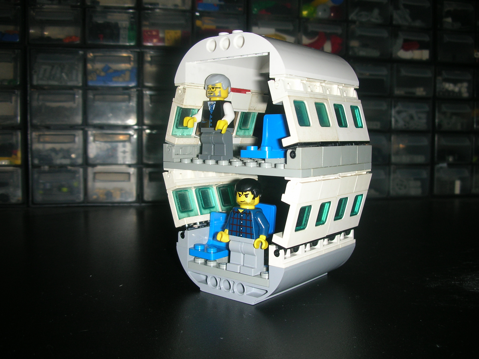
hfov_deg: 52.6
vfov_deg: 40.7
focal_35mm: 35
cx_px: 240
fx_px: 484
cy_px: 180
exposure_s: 1/60.1
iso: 50
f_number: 3
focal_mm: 5.8
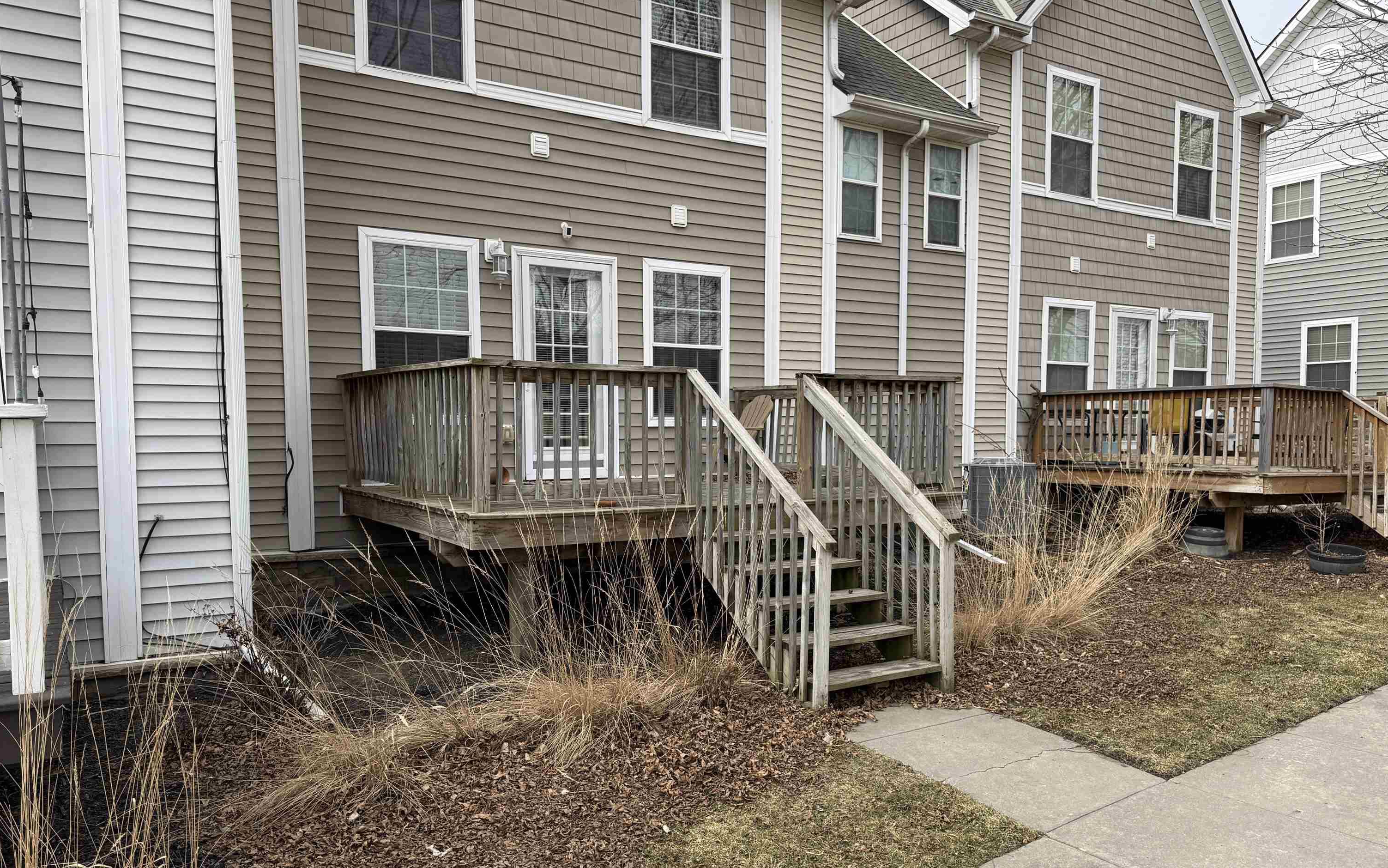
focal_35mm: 26
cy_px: 486
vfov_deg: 47.5
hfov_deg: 70.4
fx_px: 984
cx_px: 690
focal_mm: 6.76
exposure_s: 1/1923
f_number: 1.78
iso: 80
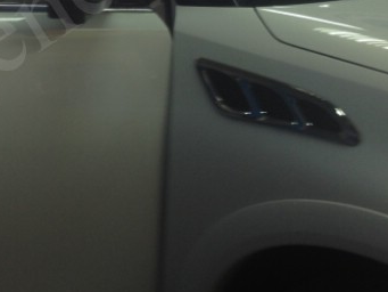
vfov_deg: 17.5
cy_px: -7
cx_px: 66
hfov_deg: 23.4
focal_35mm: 82
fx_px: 919
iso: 50
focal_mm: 4.28
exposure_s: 1/40
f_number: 2.4
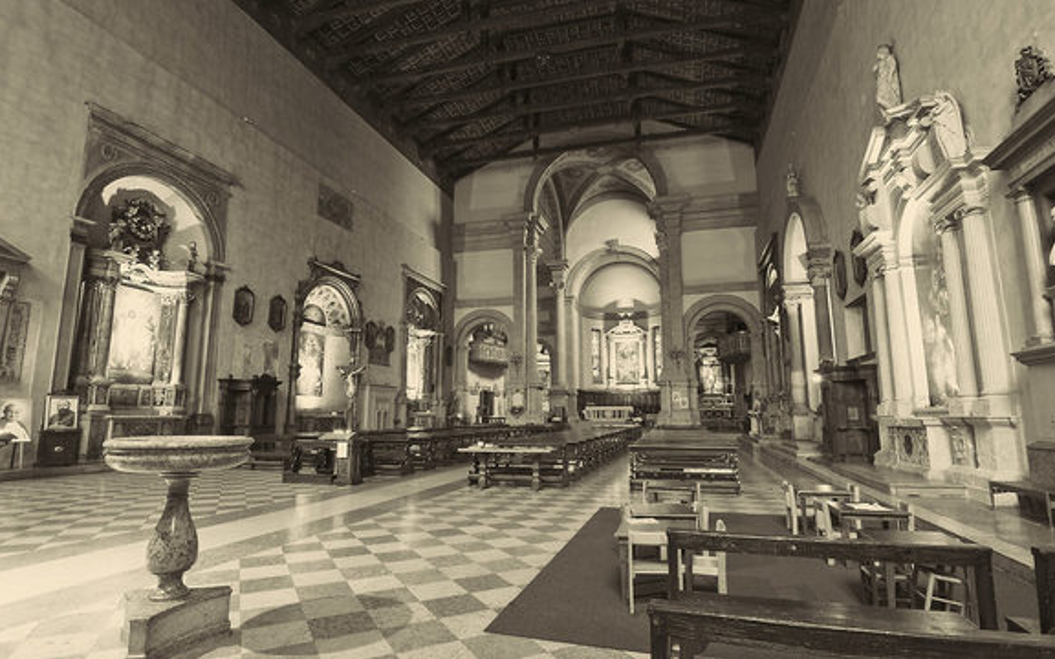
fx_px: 504
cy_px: 322
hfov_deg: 92.6
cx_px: 531
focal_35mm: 18
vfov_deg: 66.4
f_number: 8
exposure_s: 15
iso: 100
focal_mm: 11
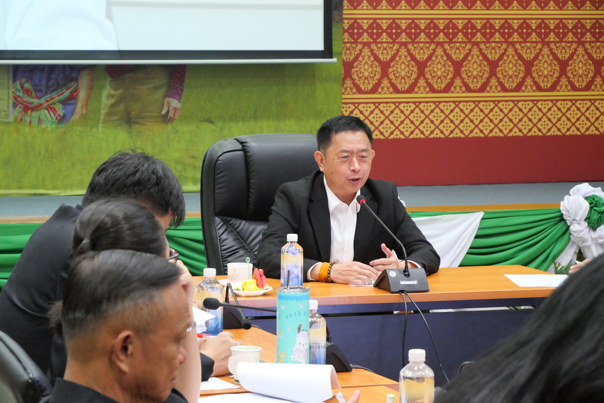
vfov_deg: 11.1
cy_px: 202
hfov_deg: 16.5
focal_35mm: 124
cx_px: 302
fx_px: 2082
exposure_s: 1/40
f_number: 6.3
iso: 3200
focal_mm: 60
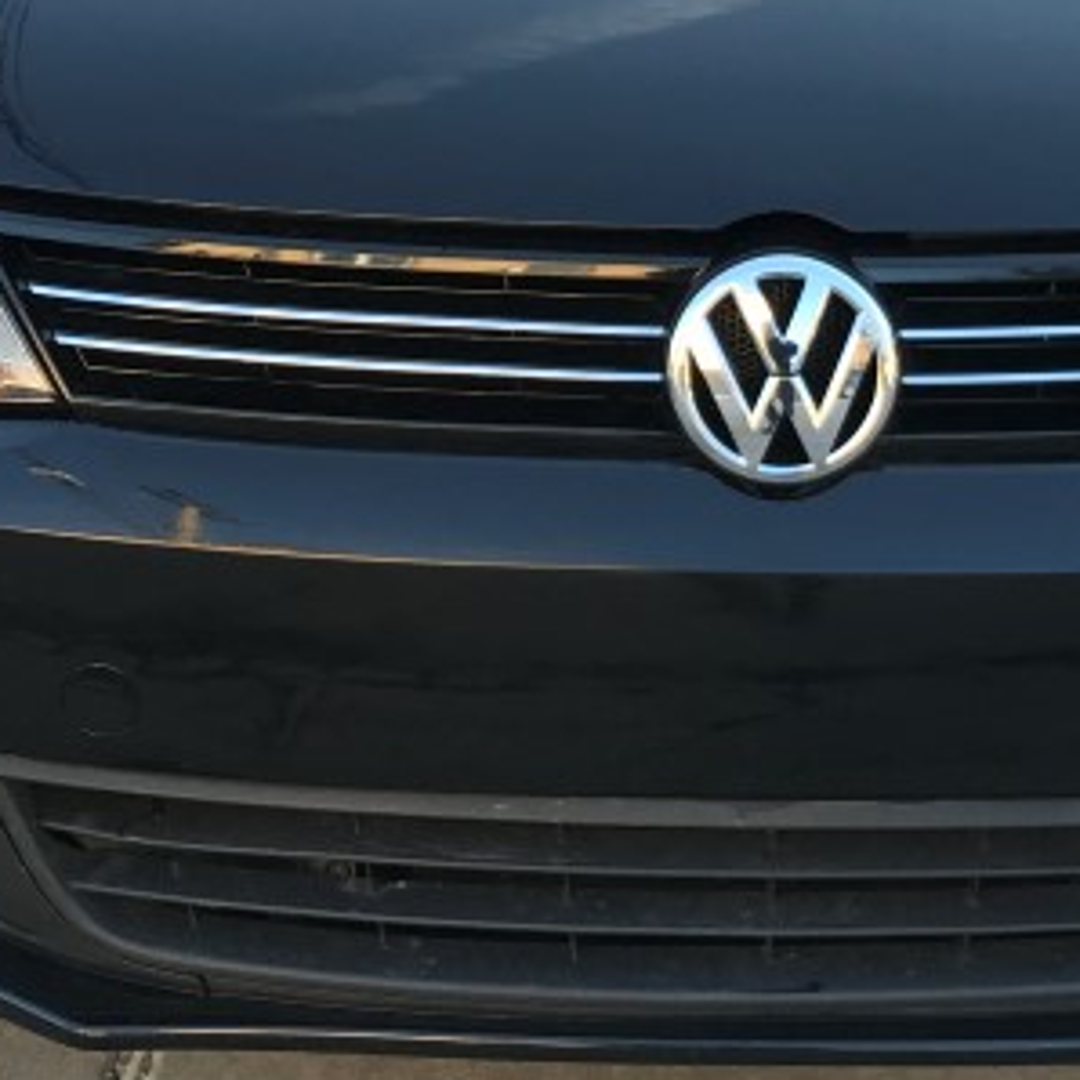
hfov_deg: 20.4
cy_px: -7
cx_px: 645
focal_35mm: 85
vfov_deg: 19.8
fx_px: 3000
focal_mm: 3.99
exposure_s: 1/225
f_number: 1.8
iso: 20
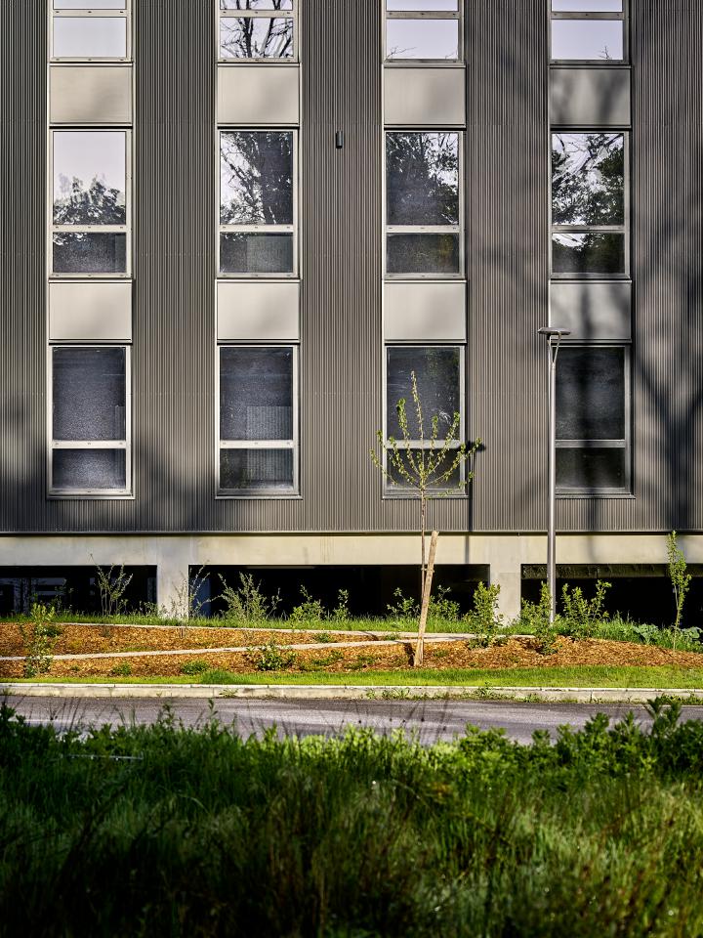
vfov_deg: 14.8
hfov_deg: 11.1
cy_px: 469
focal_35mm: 133
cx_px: 352
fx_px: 3601
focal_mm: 170
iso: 200
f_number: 9
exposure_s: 1/400
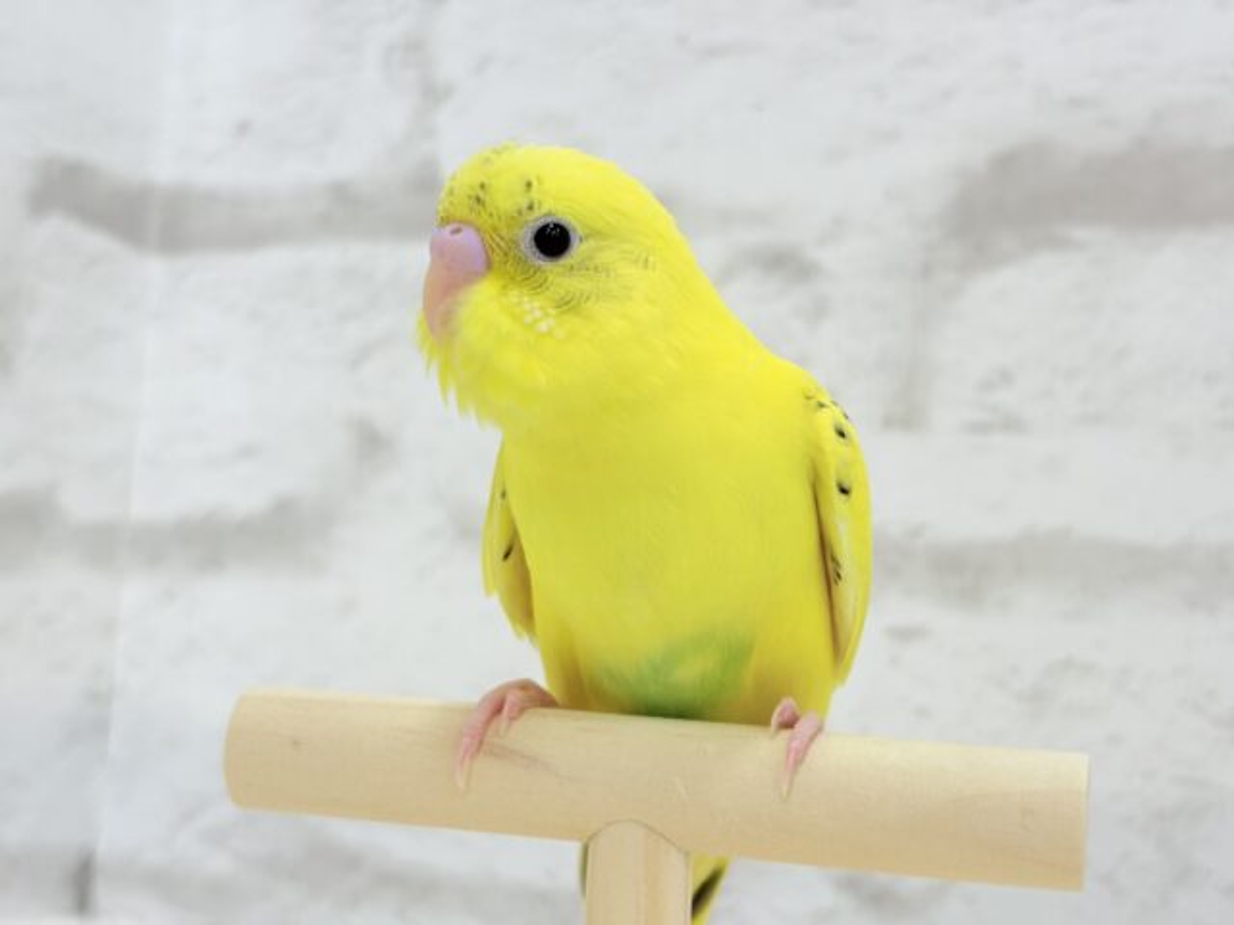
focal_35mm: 52
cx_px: 617
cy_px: 462
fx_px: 1854
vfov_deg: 28.0
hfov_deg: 36.8
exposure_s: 1/50
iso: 32
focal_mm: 5.96
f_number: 1.6
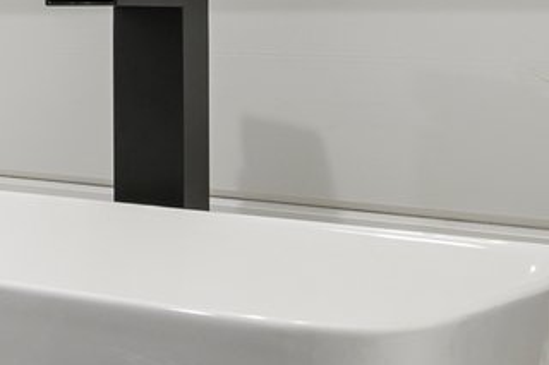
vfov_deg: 14.0
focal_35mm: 96
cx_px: -892
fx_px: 1463
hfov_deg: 13.2
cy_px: 3
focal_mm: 15
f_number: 9
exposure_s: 1/8
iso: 400
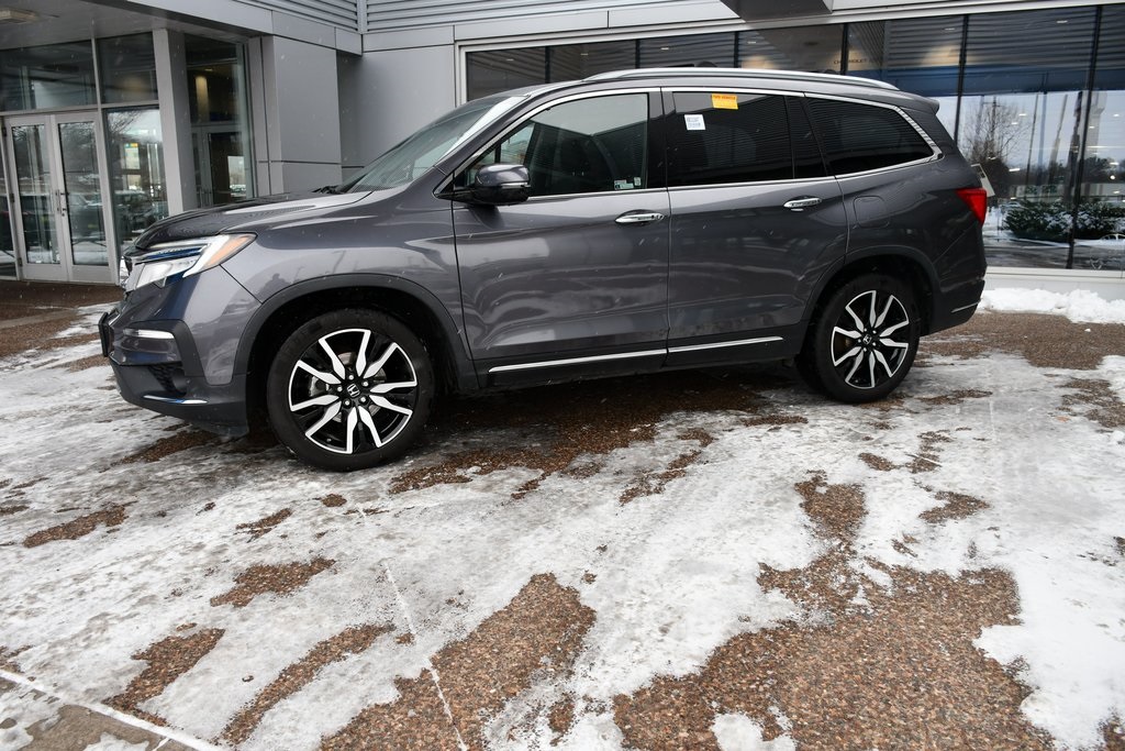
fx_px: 844
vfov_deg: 47.9
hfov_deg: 67.4
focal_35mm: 27
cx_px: 562
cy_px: 376
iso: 400
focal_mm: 18
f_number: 5
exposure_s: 1/250
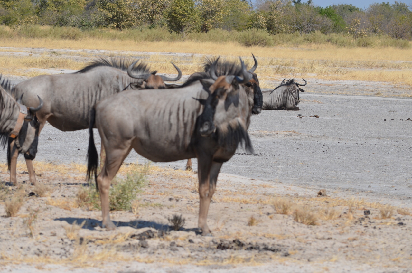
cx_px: 206
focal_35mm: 225
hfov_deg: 9.2
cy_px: 136
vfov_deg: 6.1
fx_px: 2570
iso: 200
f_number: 7.1
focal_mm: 150
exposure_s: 1/800
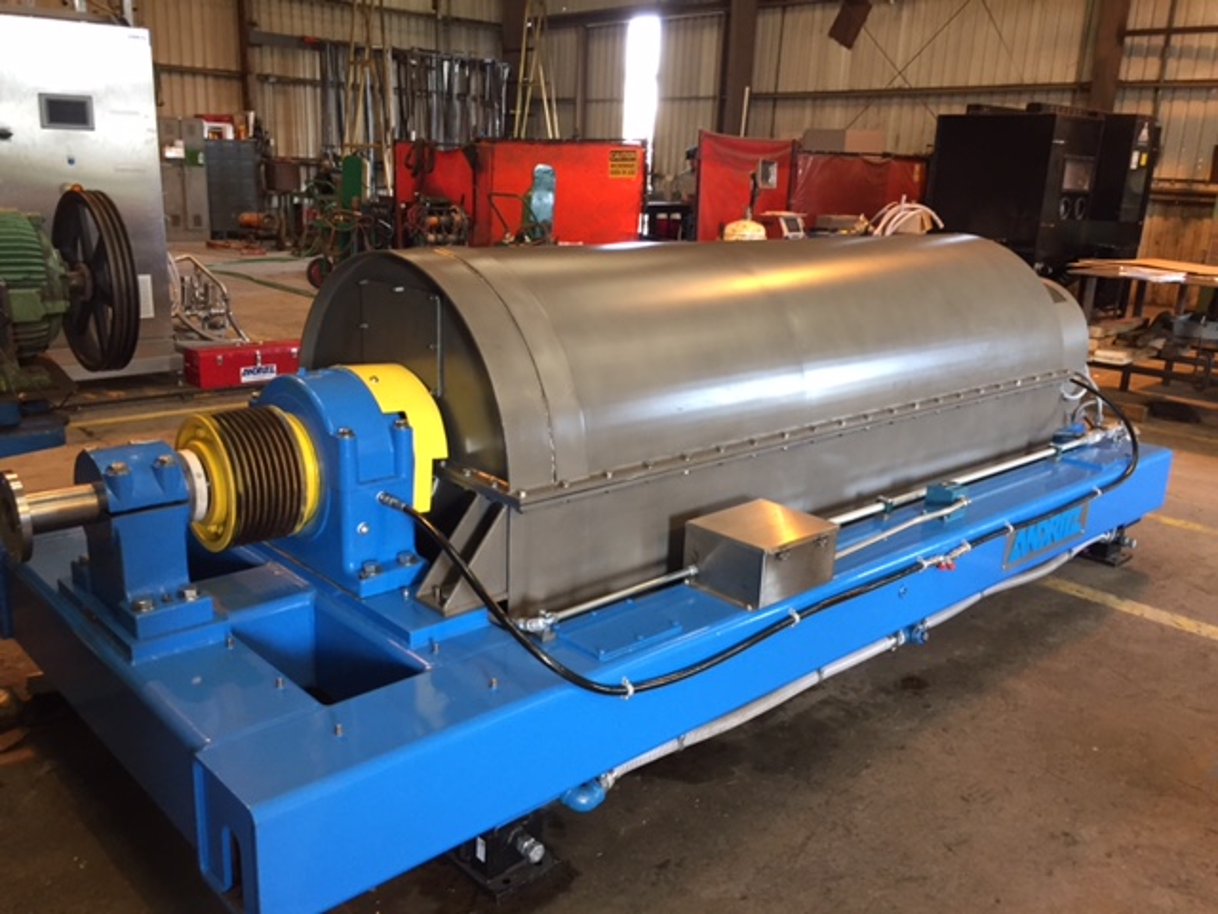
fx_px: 1020
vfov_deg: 48.2
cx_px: 609
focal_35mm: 29
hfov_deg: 61.7
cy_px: 457
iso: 125
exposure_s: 1/30
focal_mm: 4.15
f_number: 2.2
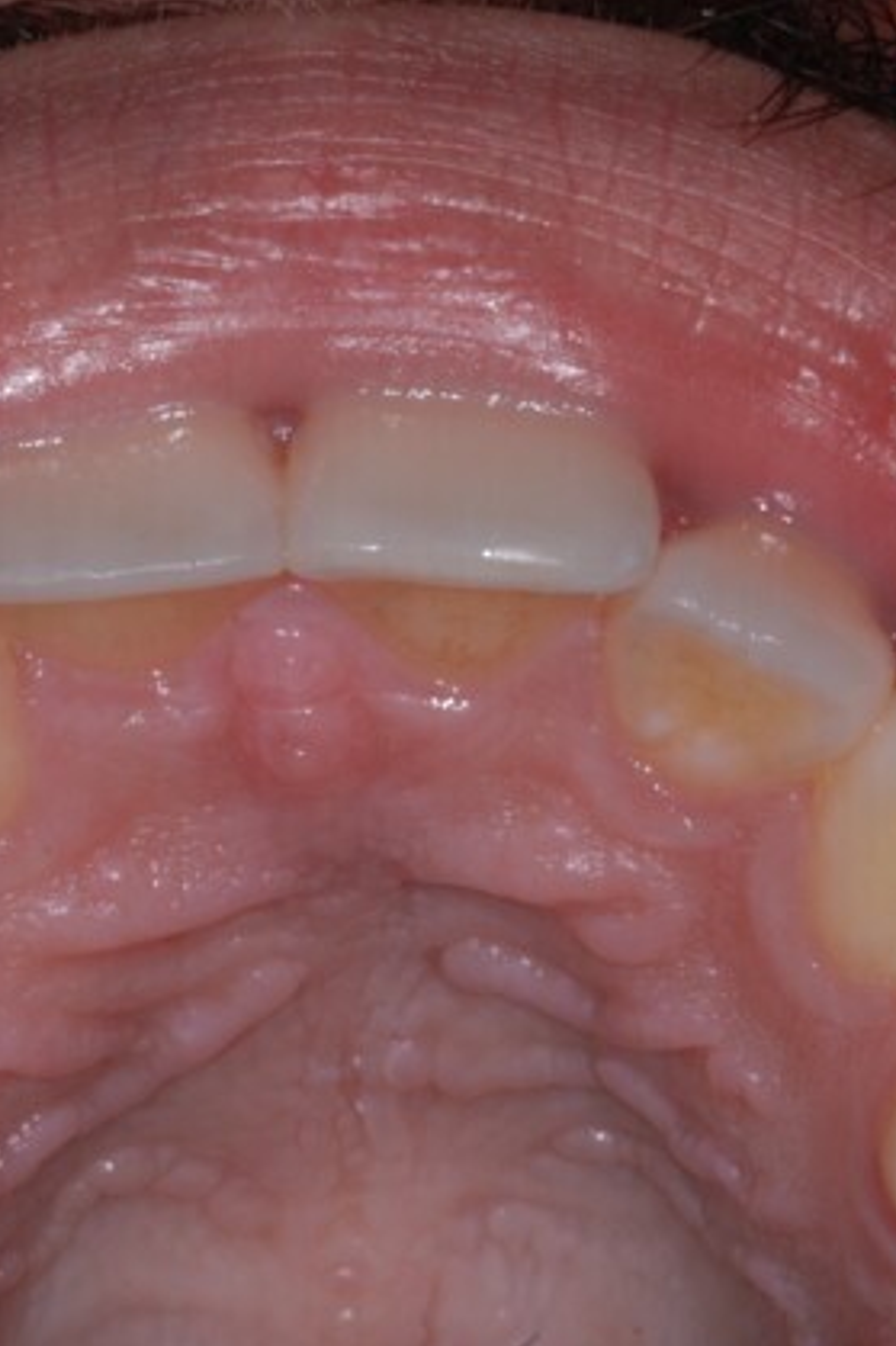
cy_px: 697
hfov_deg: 4.1
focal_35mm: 337
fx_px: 12593
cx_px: 376
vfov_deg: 6.1
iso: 100
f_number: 36
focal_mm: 105
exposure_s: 1/125
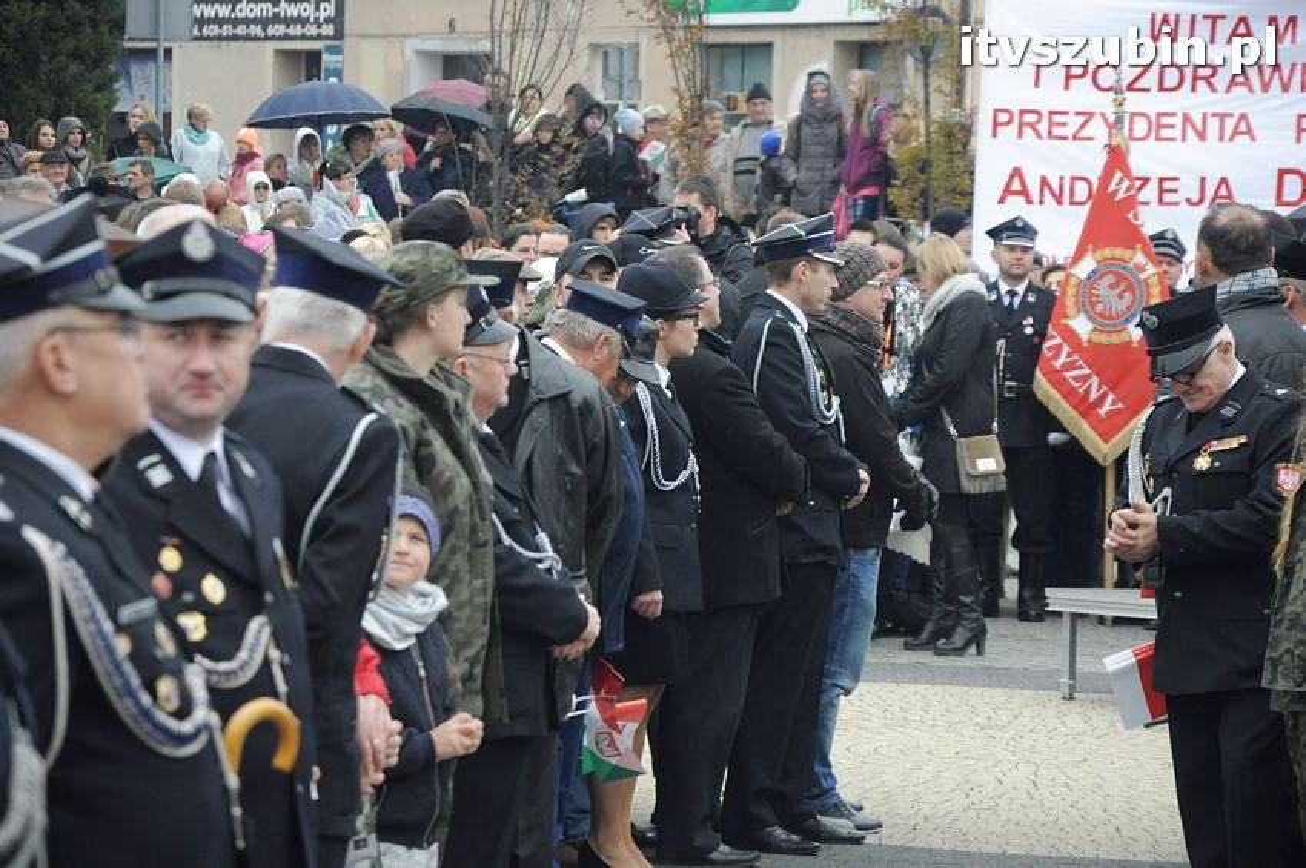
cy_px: 434
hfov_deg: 13.1
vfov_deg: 8.7
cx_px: 653
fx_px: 5708
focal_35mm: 158
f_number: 5.6
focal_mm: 105
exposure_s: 1/250
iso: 800
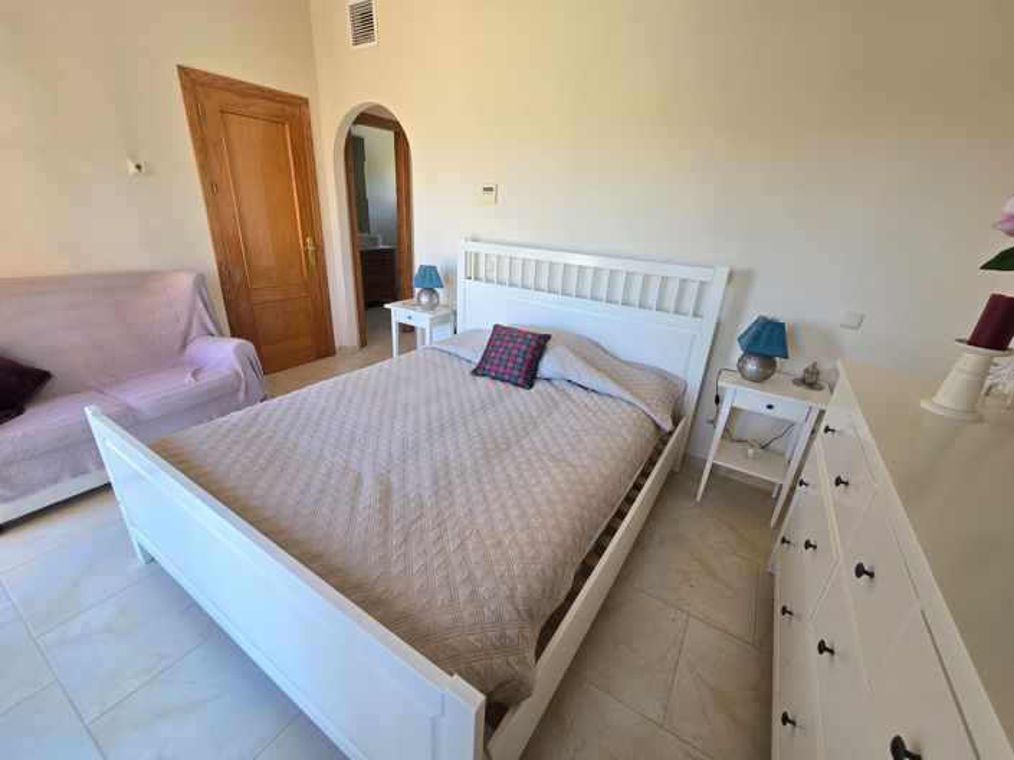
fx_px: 381
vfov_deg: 89.9
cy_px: 380
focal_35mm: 13
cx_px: 507
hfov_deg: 106.2
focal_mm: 2.2
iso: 80
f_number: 2.2
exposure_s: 1/50
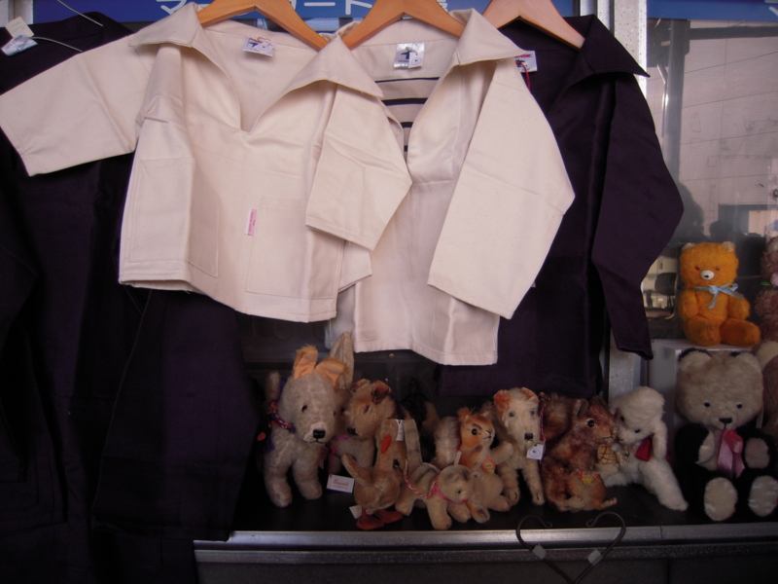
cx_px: 389
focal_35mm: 28
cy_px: 292
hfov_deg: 63.4
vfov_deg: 49.7
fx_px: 629
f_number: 2.7
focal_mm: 5
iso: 100
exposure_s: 1/60
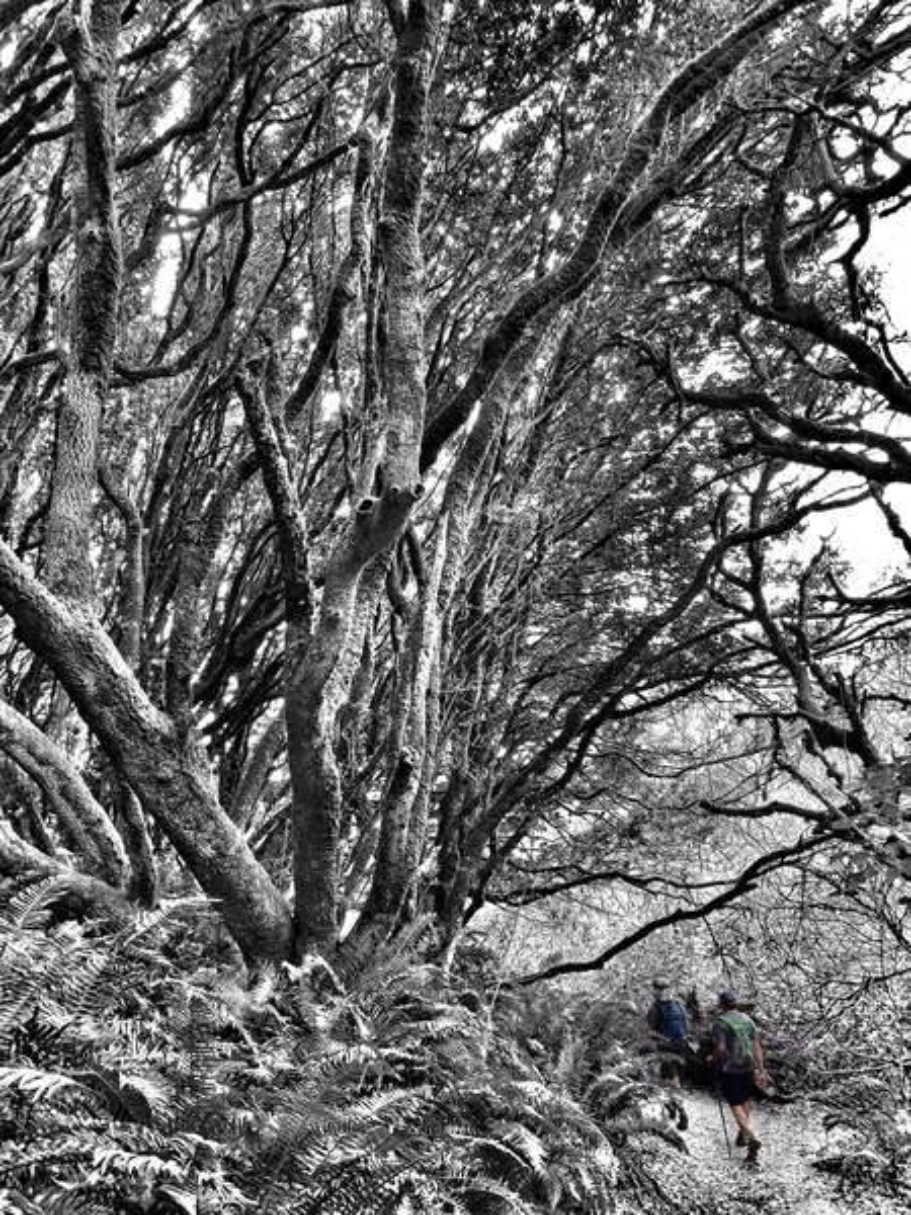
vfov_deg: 55.4
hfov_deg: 42.9
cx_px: 456
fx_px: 1158
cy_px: 608
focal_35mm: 33
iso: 50
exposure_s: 1/60
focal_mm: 4.12
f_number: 2.4
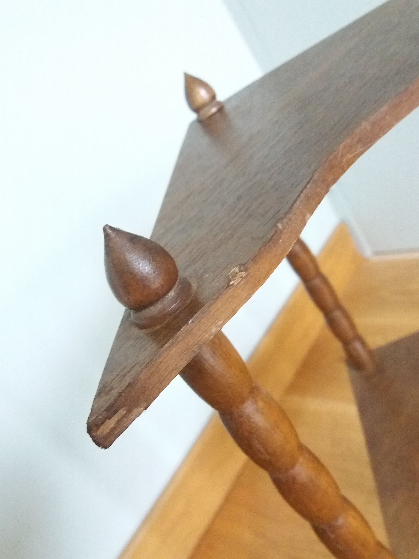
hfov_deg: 49.7
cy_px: 280
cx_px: 210
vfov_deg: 63.4
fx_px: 452
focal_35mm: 28
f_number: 1.9
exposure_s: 1/17
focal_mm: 3.7
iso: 500
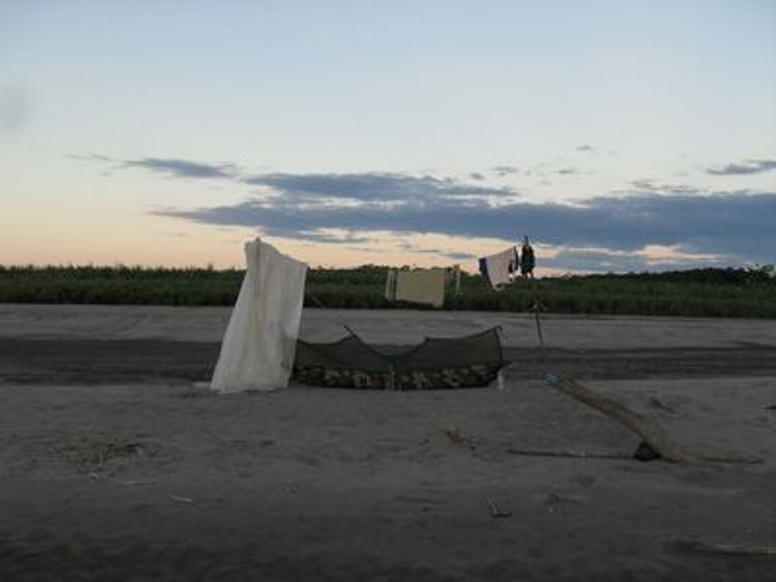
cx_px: 388
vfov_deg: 37.7
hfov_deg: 49.0
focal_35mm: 38
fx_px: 852
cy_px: 291
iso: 80
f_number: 2.8
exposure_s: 1/125
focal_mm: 6.3
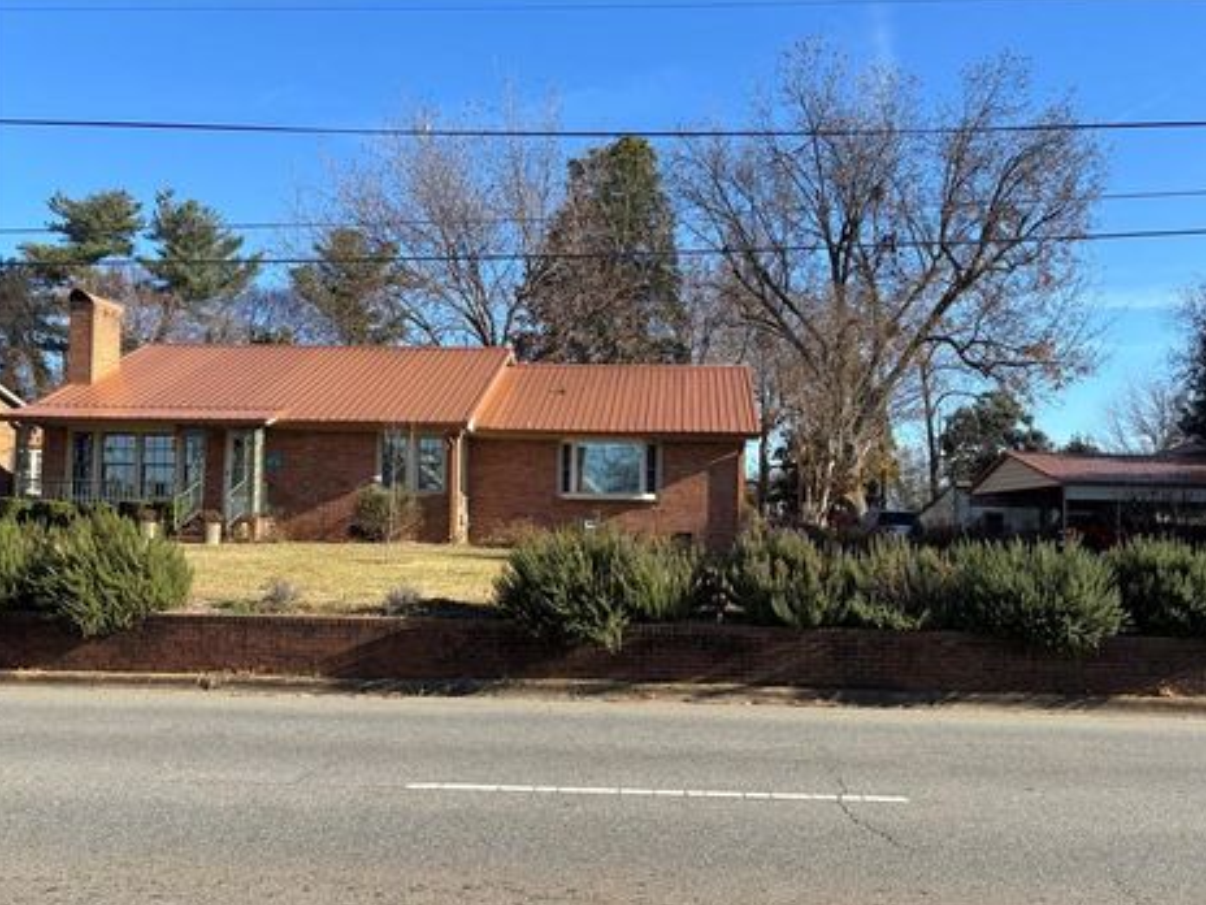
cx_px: 634
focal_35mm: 28
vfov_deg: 49.7
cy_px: 480
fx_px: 976
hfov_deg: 63.4
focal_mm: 5.96
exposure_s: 1/1567
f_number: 1.6
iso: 50
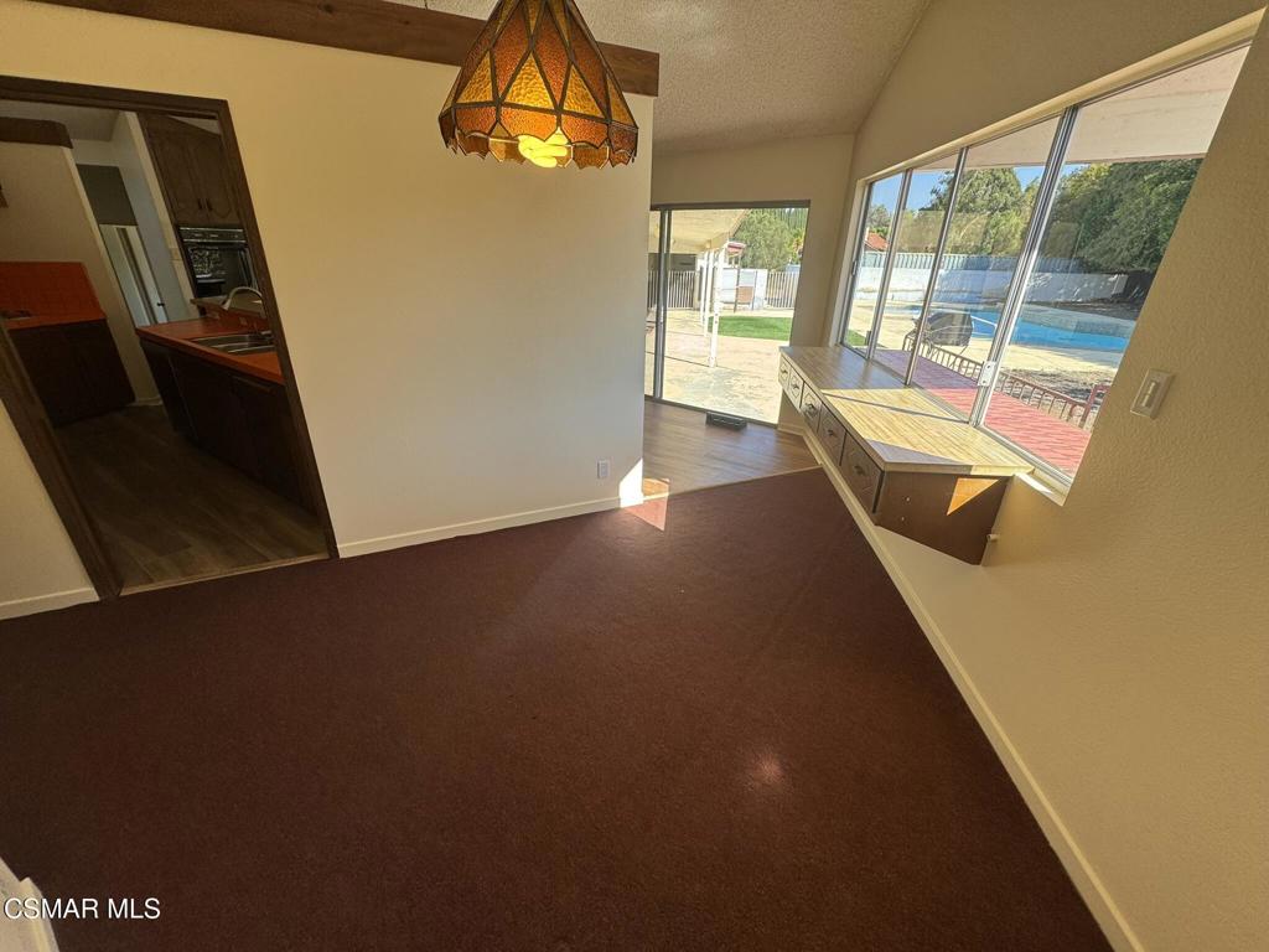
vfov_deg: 85.7
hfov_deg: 102.1
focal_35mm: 14
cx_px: 634
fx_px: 513
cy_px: 476
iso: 40
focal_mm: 2.22
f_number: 2.2
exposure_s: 1/210
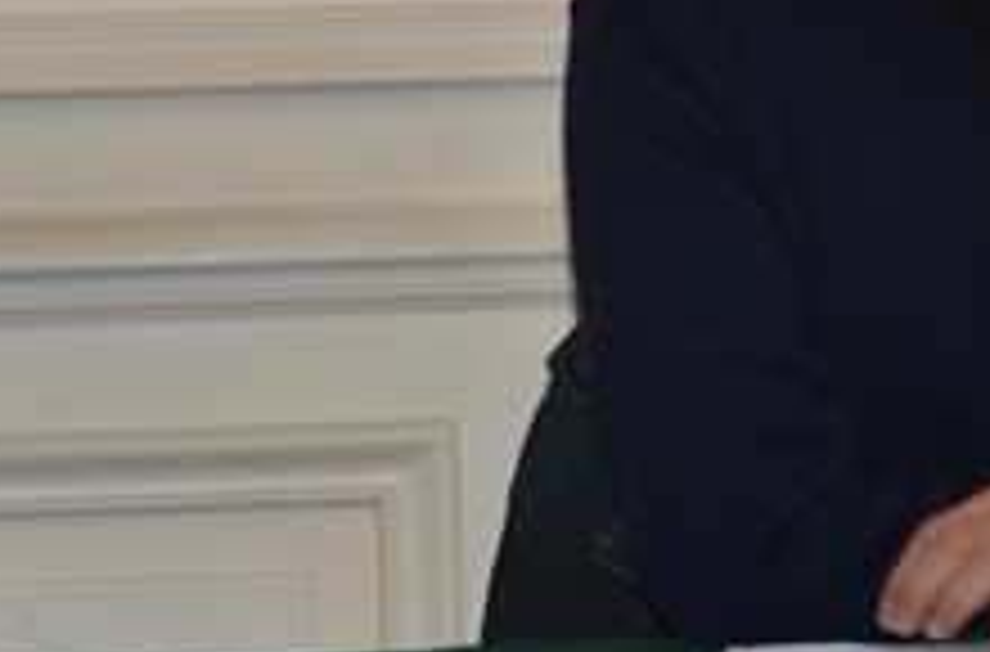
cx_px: 954
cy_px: -16
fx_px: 13482
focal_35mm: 492
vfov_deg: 2.8
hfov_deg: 4.2
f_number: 5.3
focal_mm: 120
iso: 800
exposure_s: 1/60
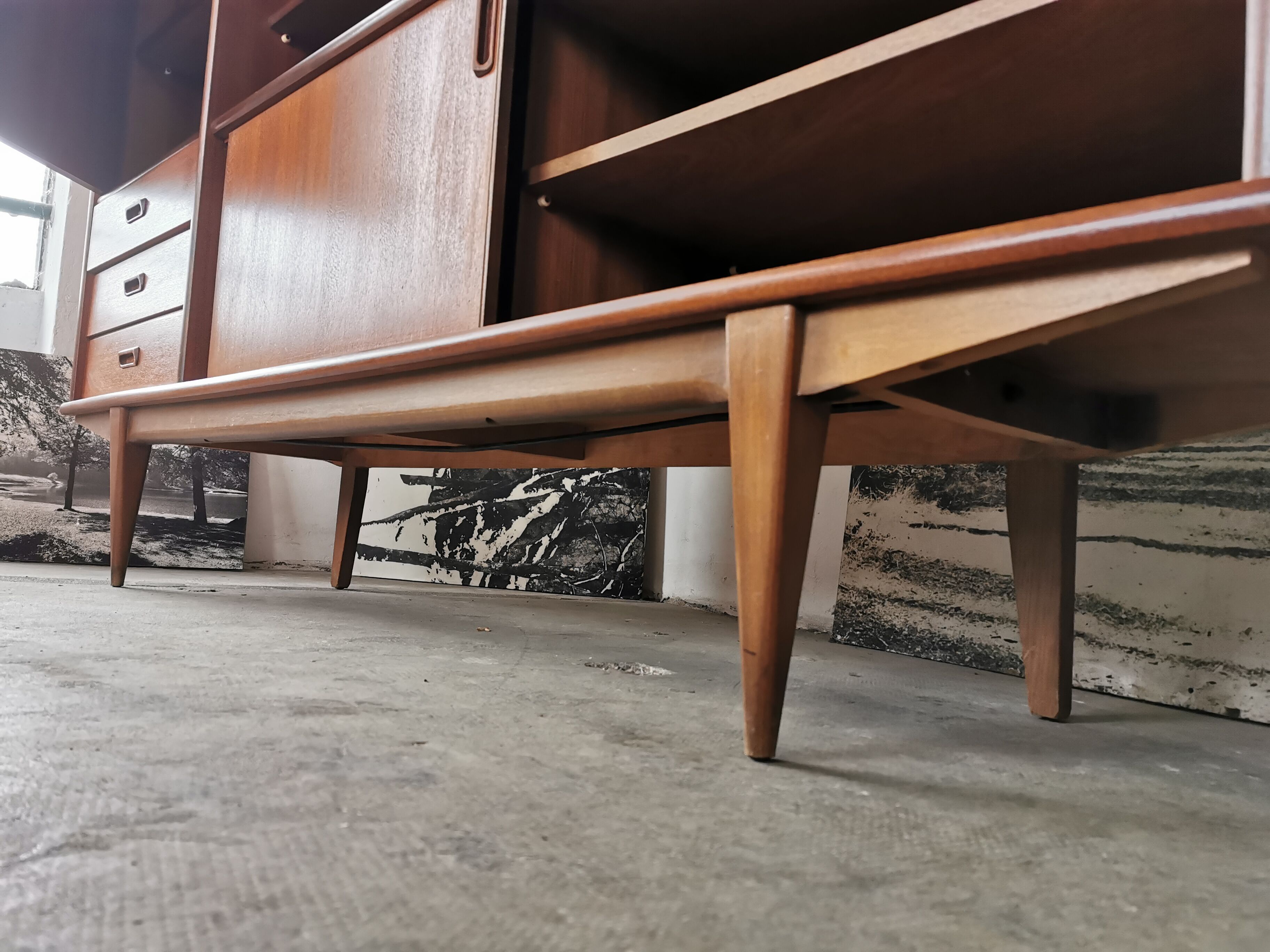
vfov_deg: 51.4
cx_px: 635
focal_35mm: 27
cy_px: 476
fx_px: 991
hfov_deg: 65.3
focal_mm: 5.56
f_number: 1.6
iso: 160
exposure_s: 1/120
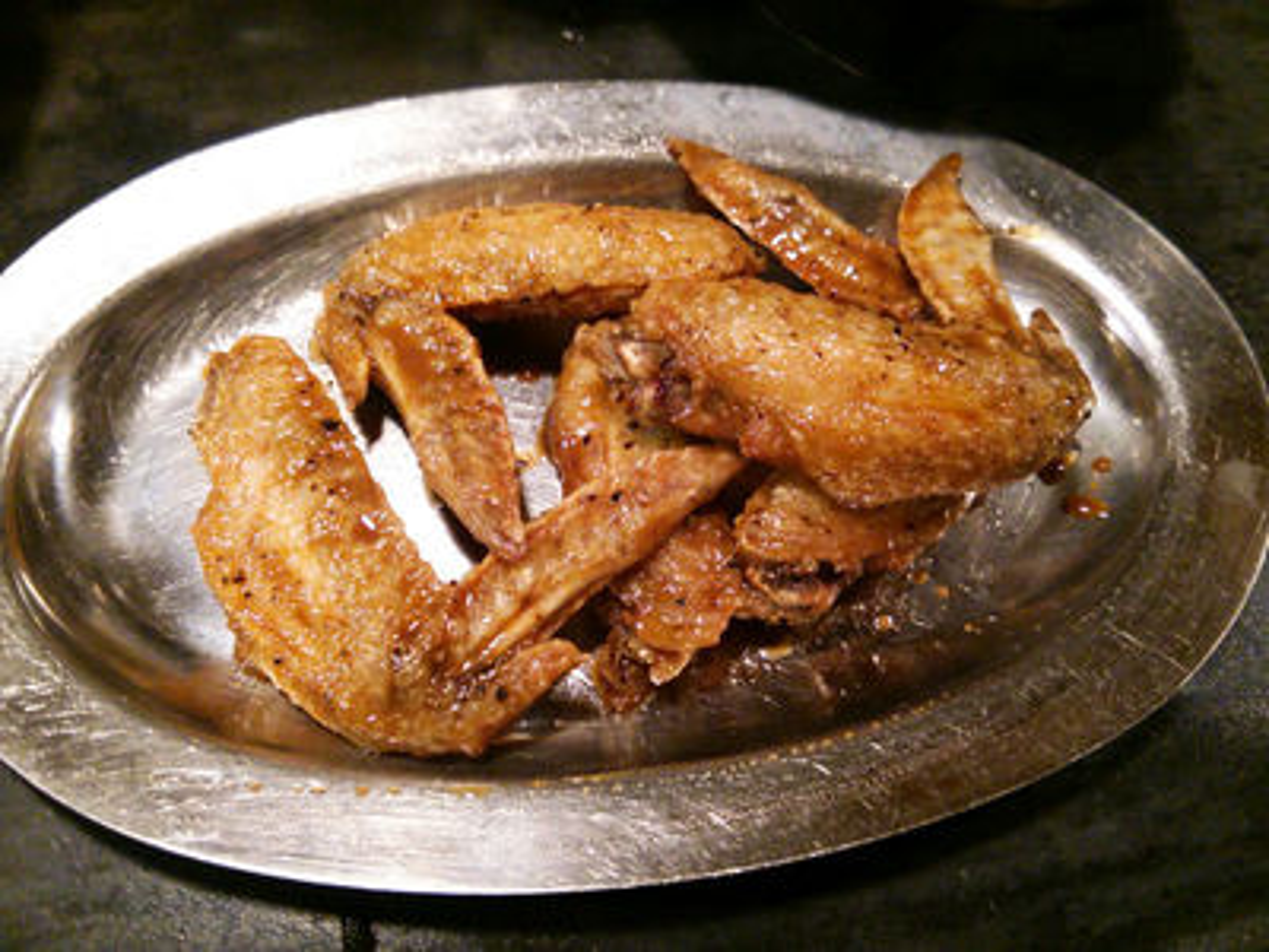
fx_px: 1100
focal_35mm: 30
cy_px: 476
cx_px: 634
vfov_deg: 46.8
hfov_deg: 60.0
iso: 250
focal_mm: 4.06
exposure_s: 1/21
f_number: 1.94
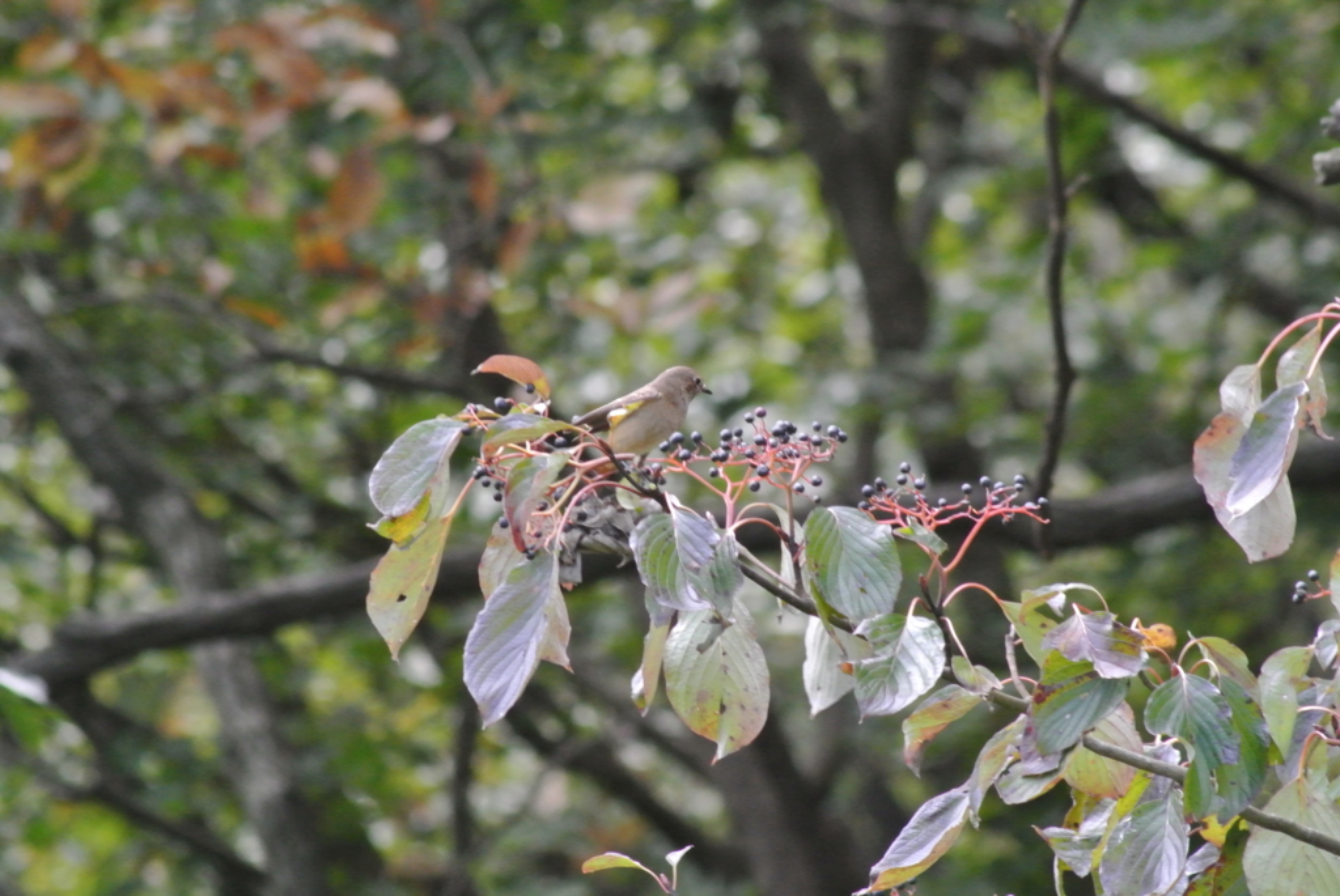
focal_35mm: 648
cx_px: 670
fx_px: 24144
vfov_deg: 2.1
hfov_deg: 3.2
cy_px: 448
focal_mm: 240
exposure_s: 1/200
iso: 1600
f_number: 9
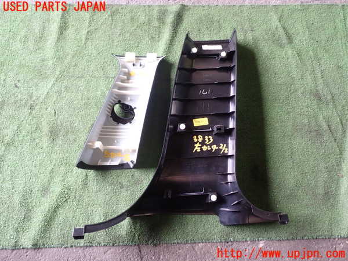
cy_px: 130
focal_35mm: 30
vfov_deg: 46.8
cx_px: 174
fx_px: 302
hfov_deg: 60.0
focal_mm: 5.4
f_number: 2.3
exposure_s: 1/50
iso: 200
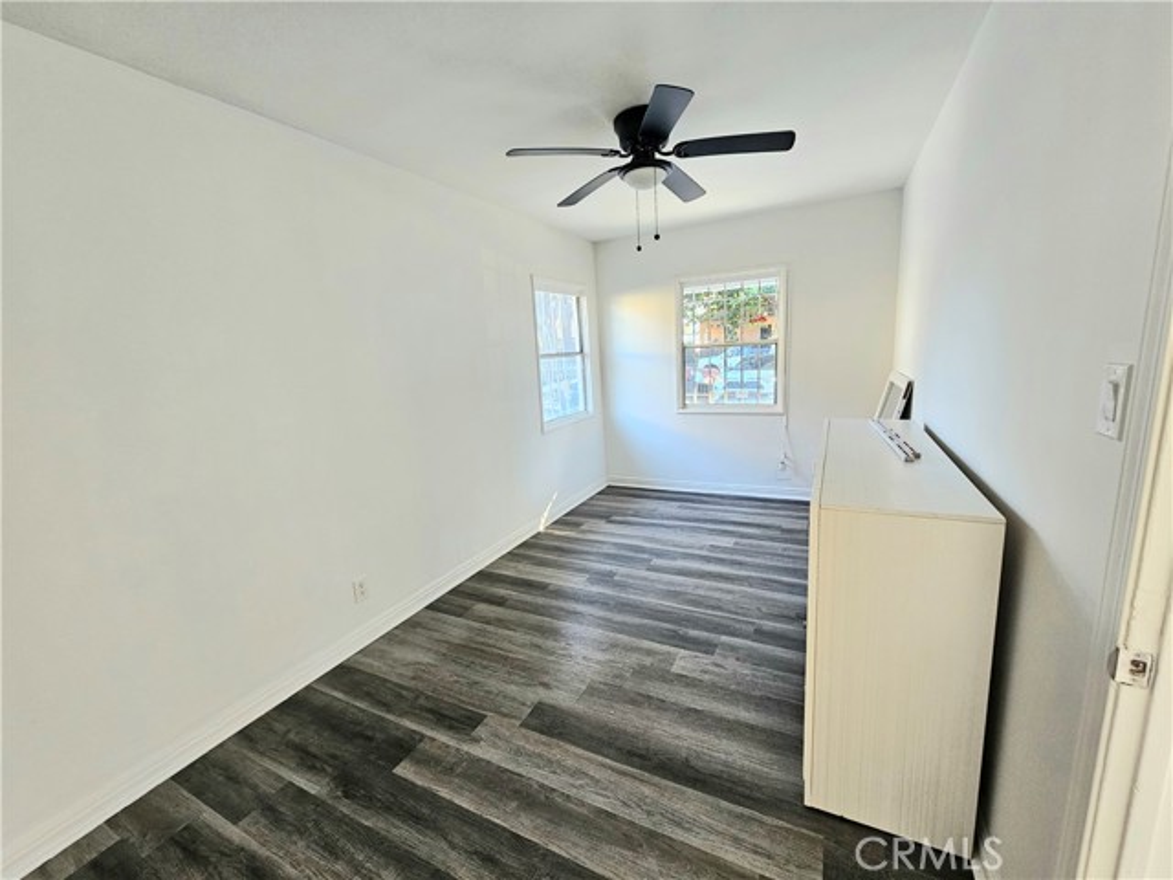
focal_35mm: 13
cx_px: 586
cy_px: 440
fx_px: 441
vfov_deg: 89.9
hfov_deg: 106.2
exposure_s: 1/60.2
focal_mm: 2.2
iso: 160
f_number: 2.2
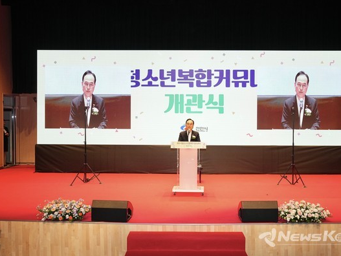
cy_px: 127
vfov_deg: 40.7
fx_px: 345
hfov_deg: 52.5
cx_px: 191
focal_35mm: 35
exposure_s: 1/250
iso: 2500
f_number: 6.3
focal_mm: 32
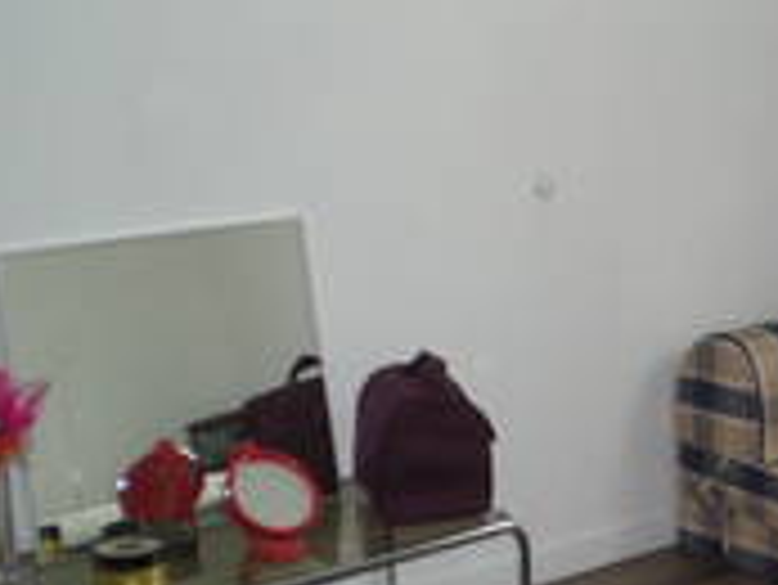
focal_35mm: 79
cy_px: 342
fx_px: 1777
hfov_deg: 24.0
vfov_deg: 18.7
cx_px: 711
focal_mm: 6.3
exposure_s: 1/60
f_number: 3.1
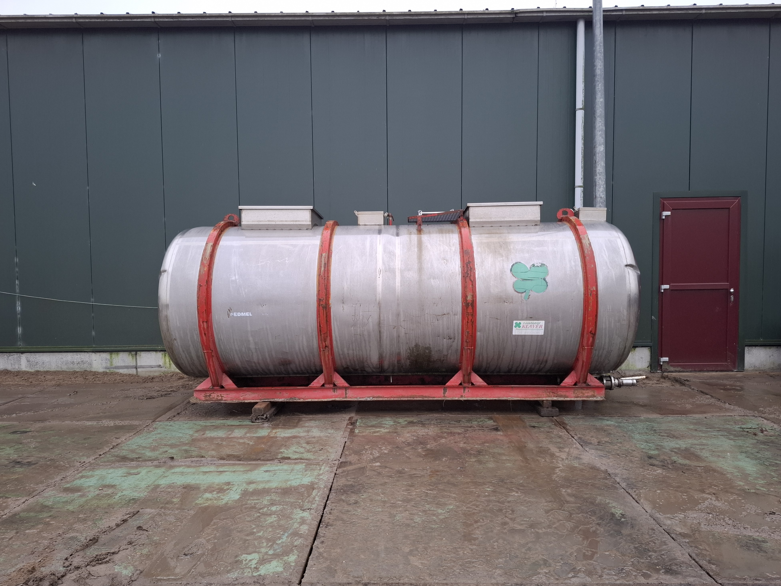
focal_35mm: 24
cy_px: 302
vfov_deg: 56.8
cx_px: 404
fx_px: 542
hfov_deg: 71.6
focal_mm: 5.54
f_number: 1.8
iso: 160
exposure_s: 1/60
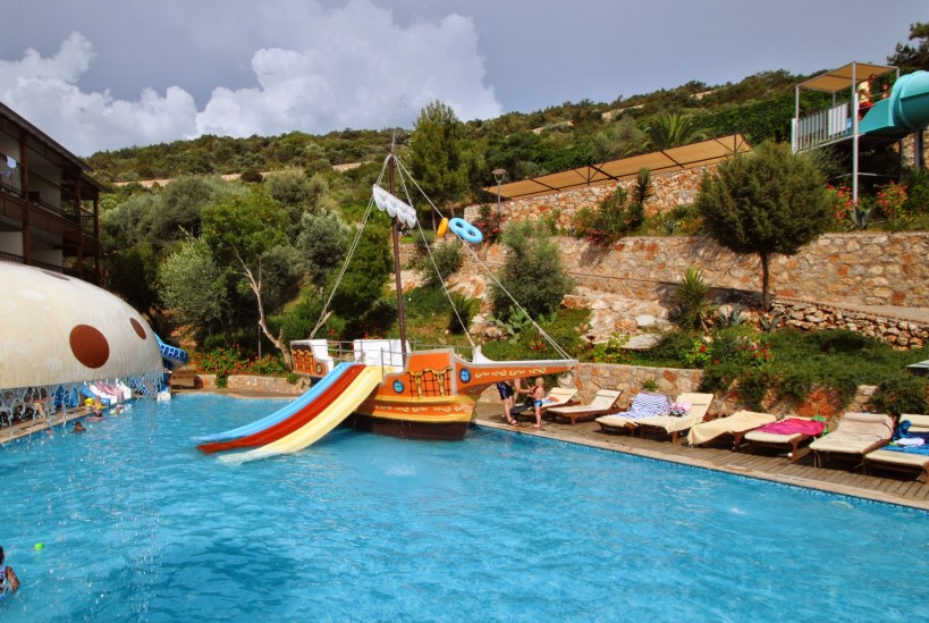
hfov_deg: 80.4
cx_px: 386
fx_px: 543
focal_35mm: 21
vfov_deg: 59.4
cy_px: 360
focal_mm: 10
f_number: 10
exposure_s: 1/400
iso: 100
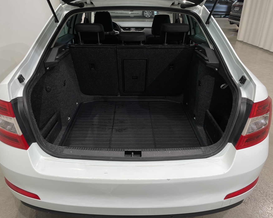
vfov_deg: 51.5
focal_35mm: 28
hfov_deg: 62.2
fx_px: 226
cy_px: 111
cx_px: 132
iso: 40
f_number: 1.6
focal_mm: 4.2
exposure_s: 1/100
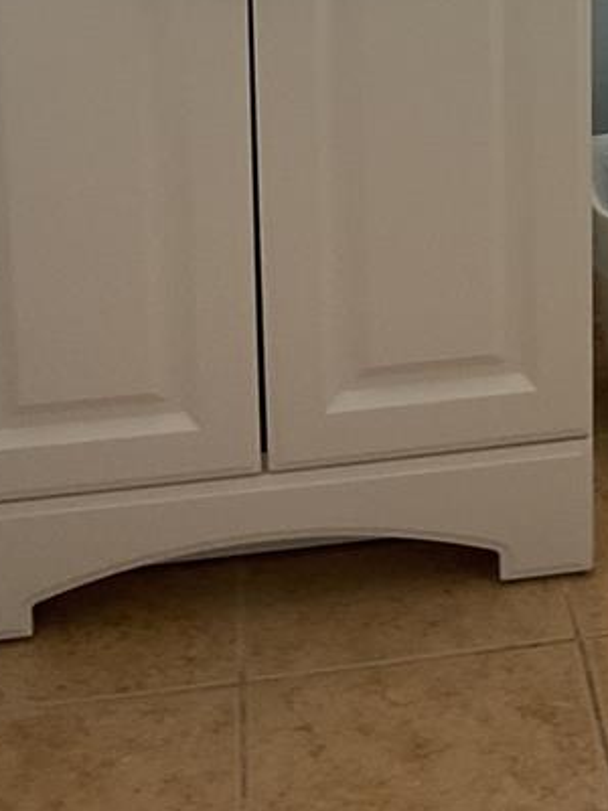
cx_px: 655
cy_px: -399
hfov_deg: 16.5
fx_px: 2037
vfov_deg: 19.6
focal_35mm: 87
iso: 64
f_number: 1.8
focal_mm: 3
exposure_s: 1/120
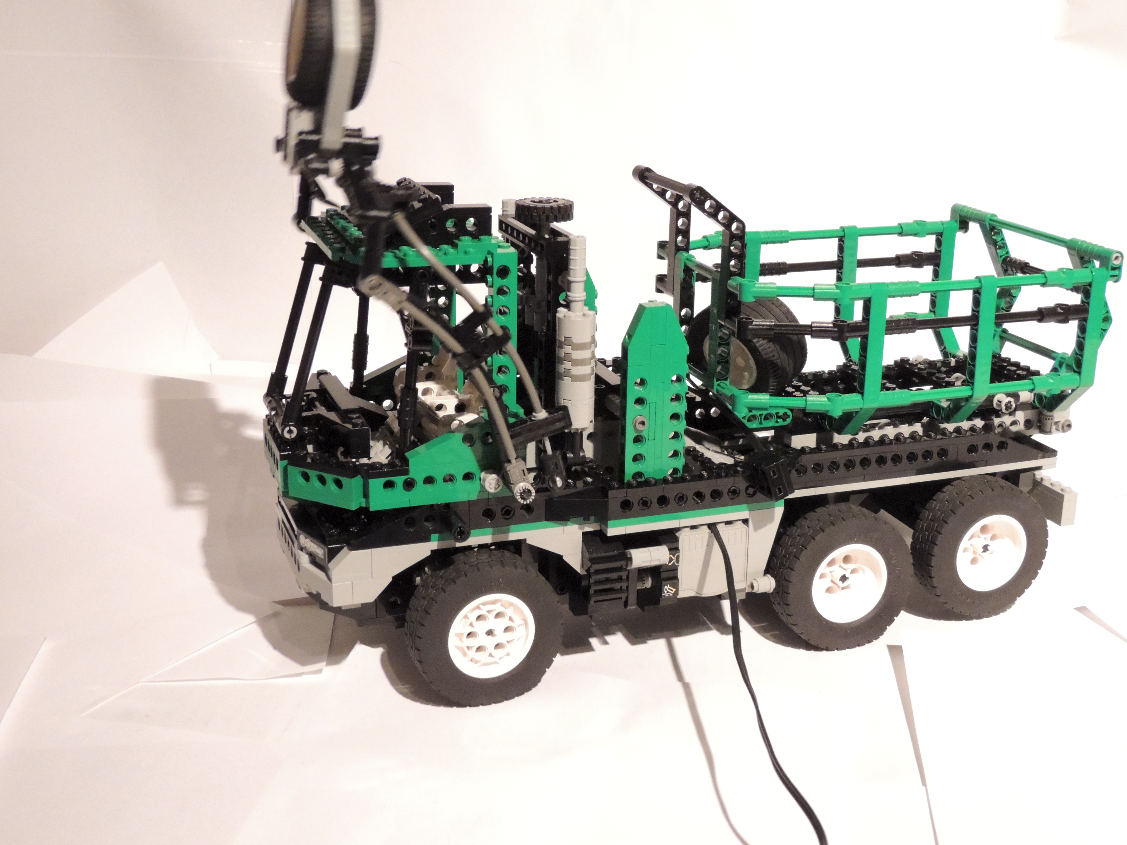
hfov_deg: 40.4
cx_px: 564
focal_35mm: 47
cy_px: 422
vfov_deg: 30.9
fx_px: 1530
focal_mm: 8.3
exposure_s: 1/30
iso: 1600
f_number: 3.5
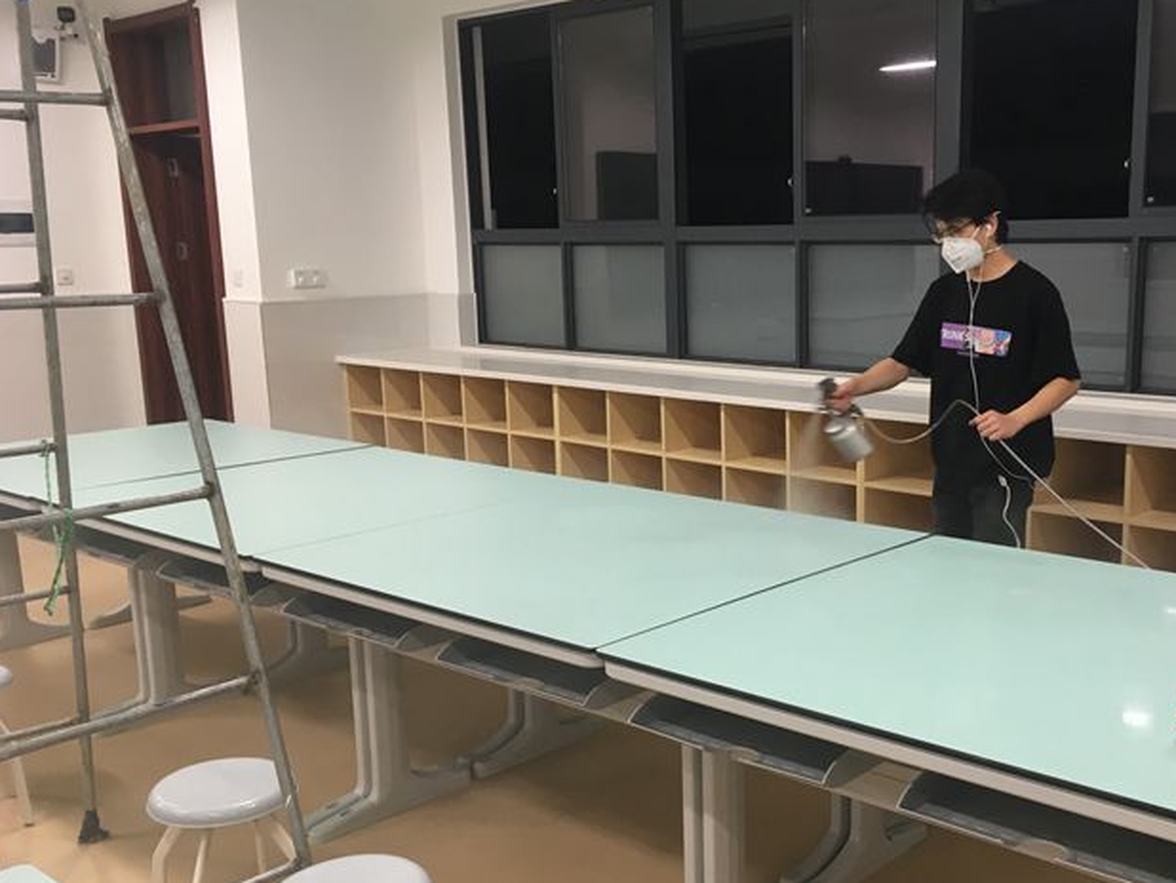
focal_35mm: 38
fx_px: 1291
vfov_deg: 37.7
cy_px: 506
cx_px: 752
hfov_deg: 48.4
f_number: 2.2
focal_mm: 4.15
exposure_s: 1/33
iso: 80
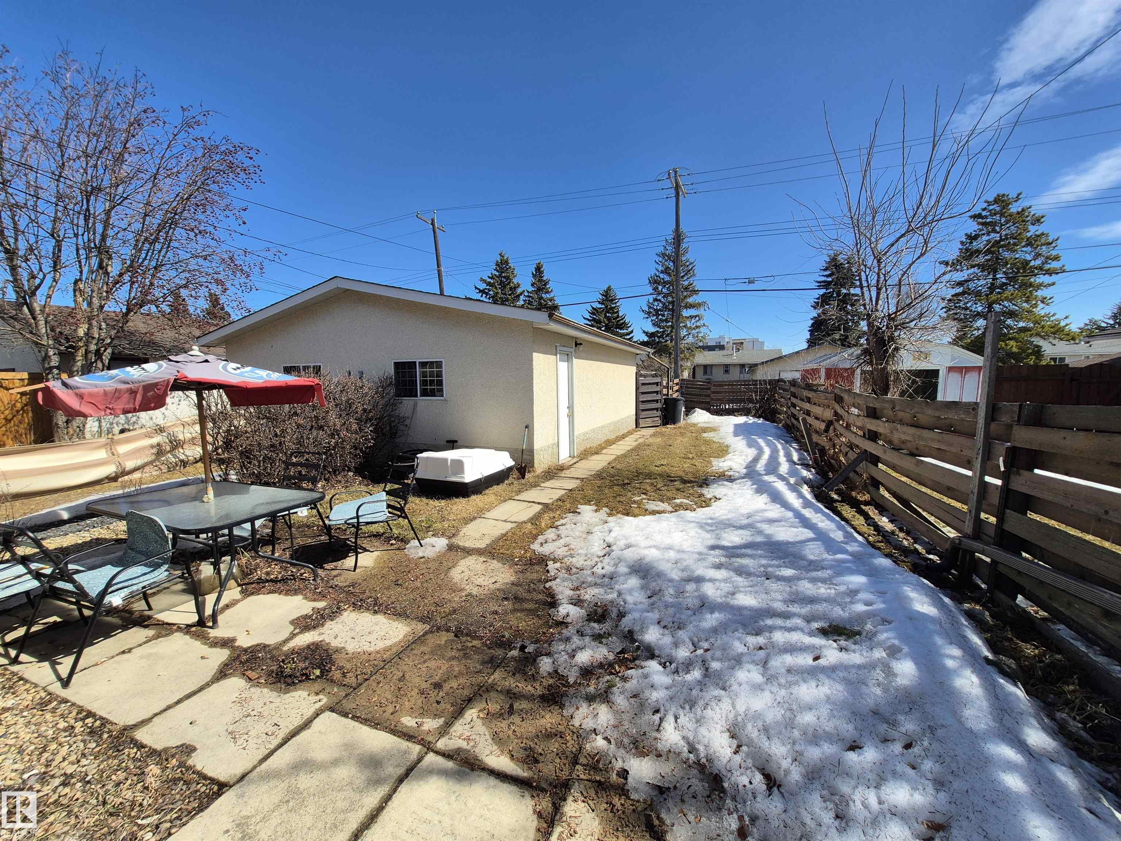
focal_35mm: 13
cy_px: 420
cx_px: 560
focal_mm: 1.74
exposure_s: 1/1648
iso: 50
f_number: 2.2
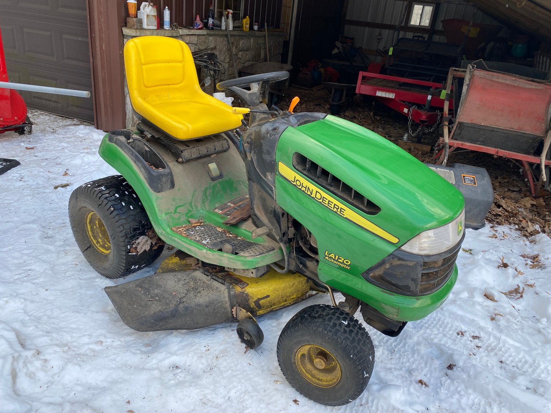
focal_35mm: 26
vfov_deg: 53.1
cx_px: 276
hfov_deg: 67.3
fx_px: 414
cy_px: 206
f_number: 1.8
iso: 32
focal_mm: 4.25
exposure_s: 1/130
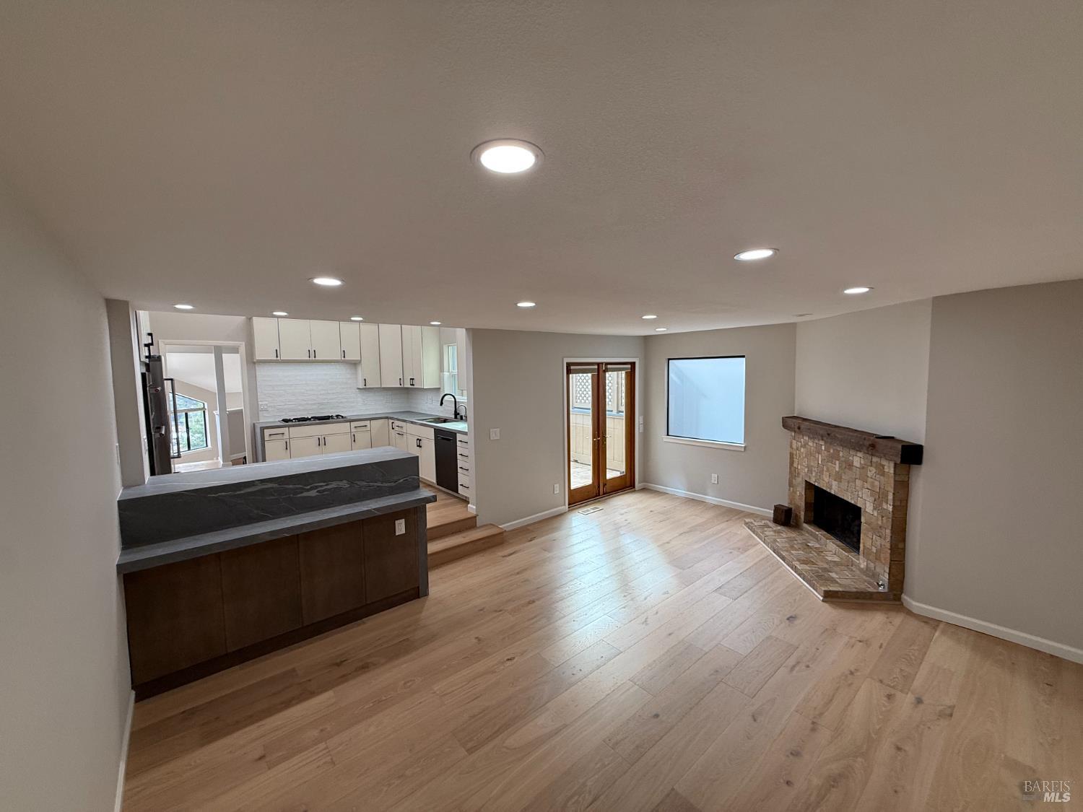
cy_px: 406
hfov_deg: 102.1
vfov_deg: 85.7
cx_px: 542
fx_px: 438
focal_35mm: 14
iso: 64
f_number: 2.2
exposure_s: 1/120
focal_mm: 2.22
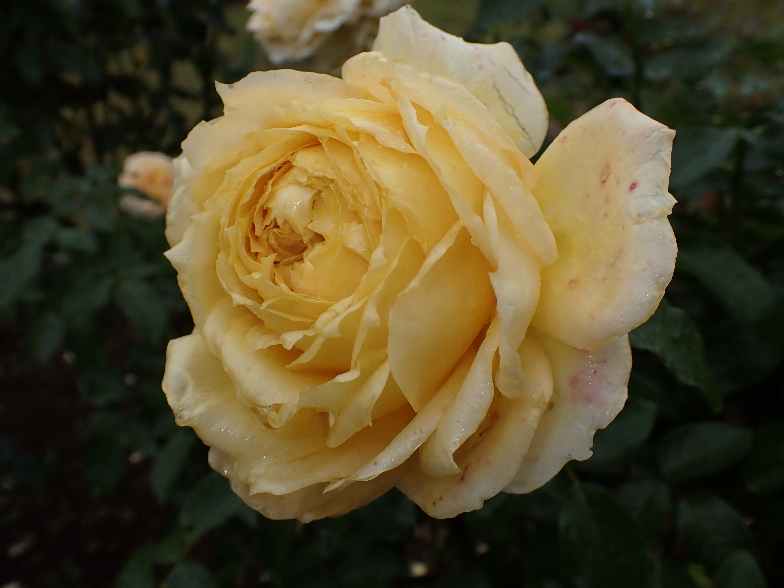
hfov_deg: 60.0
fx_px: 679
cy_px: 294
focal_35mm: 30
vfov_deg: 46.8
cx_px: 392
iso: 100
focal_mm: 5.4
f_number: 3.2
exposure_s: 1/250
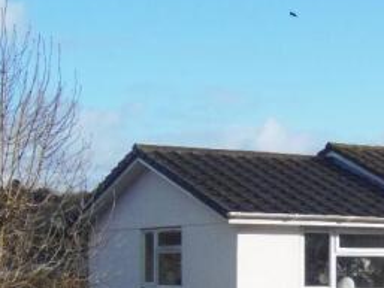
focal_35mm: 111
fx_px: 1232
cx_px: 425
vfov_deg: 13.1
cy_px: 310
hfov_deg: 17.1
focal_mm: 9.1
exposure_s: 1/800
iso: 400
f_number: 6.9
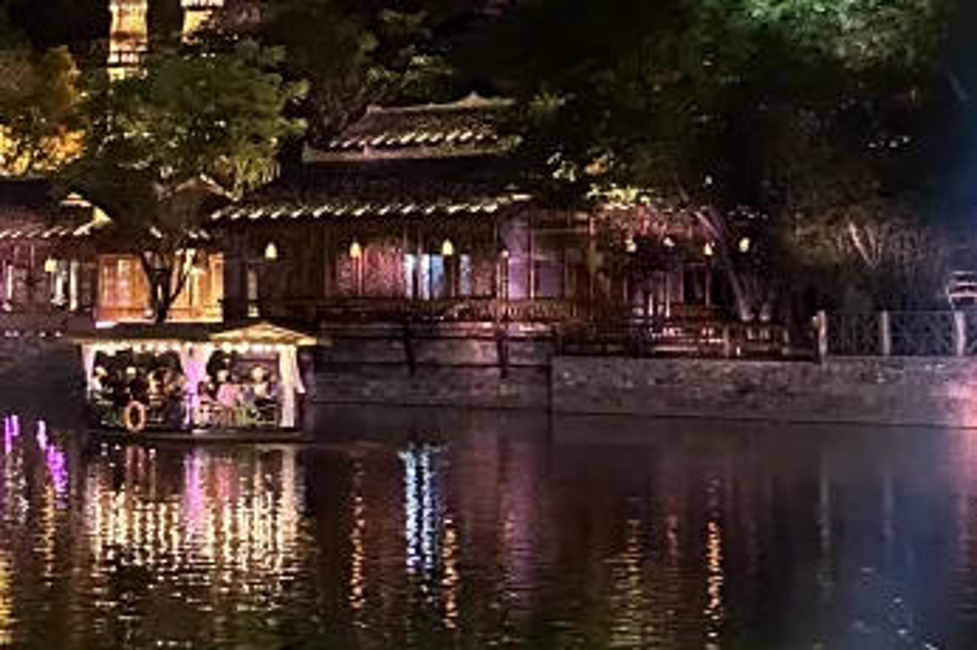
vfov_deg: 13.1
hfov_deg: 18.8
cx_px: -124
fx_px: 2820
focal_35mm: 104
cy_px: 181
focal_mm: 6.86
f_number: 1.78
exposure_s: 1/25
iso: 800
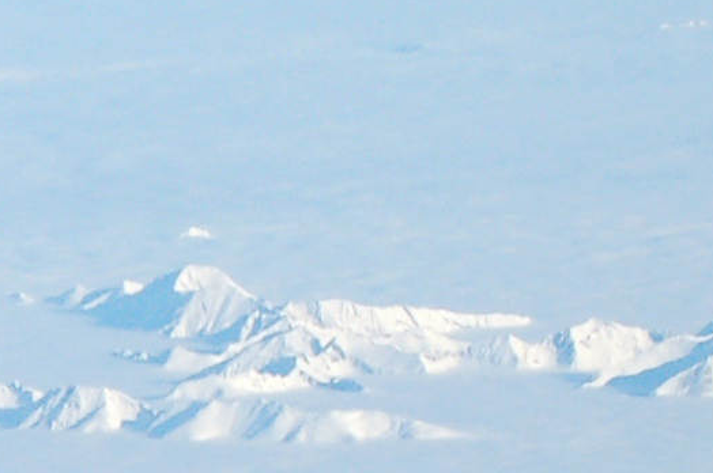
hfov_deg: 4.3
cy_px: 886
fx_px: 9374
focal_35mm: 474
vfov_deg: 2.9
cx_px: -921
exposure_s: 1/320
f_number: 11
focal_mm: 55
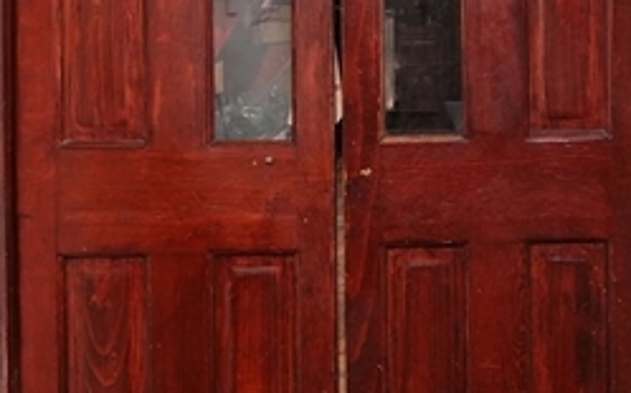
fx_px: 1082
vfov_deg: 19.5
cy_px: -60
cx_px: 525
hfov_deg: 31.5
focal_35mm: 63
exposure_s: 1/4
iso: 400
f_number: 6.3
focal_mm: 10
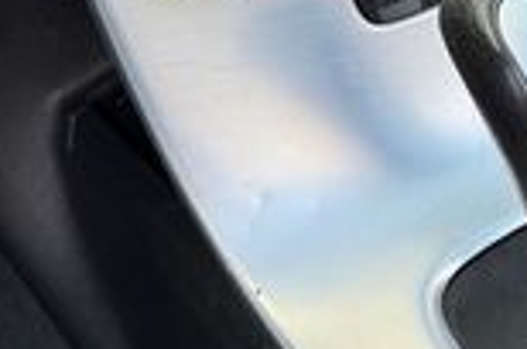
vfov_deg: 13.1
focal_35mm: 104
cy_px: 171
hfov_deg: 18.0
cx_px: 743
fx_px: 1519
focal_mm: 6.76
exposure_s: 1/121
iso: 64
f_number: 1.78
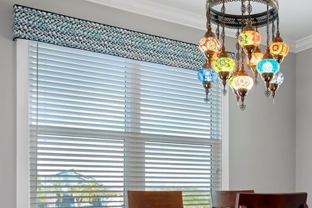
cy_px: 181
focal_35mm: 49
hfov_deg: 39.4
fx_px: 425
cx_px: 229
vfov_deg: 26.7
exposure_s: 1/10
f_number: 8
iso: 1000
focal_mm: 14
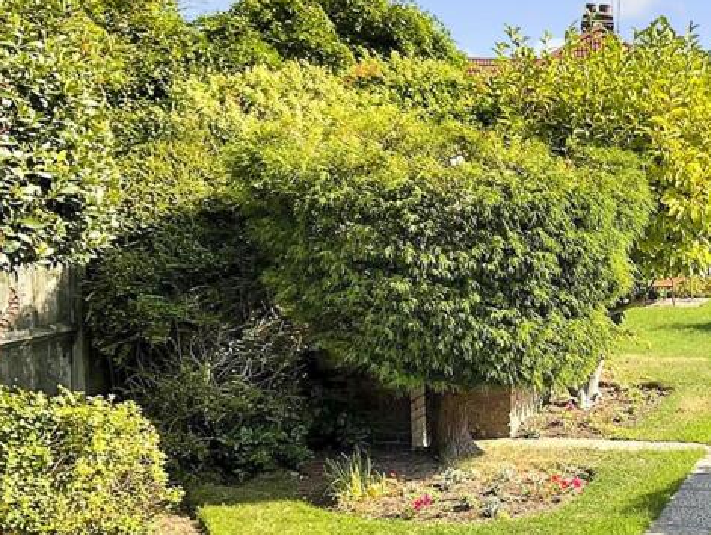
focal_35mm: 63
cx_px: 734
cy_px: 349
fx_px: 1295
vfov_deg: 23.2
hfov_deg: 28.5
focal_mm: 3
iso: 16
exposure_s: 1/1150
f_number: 1.8
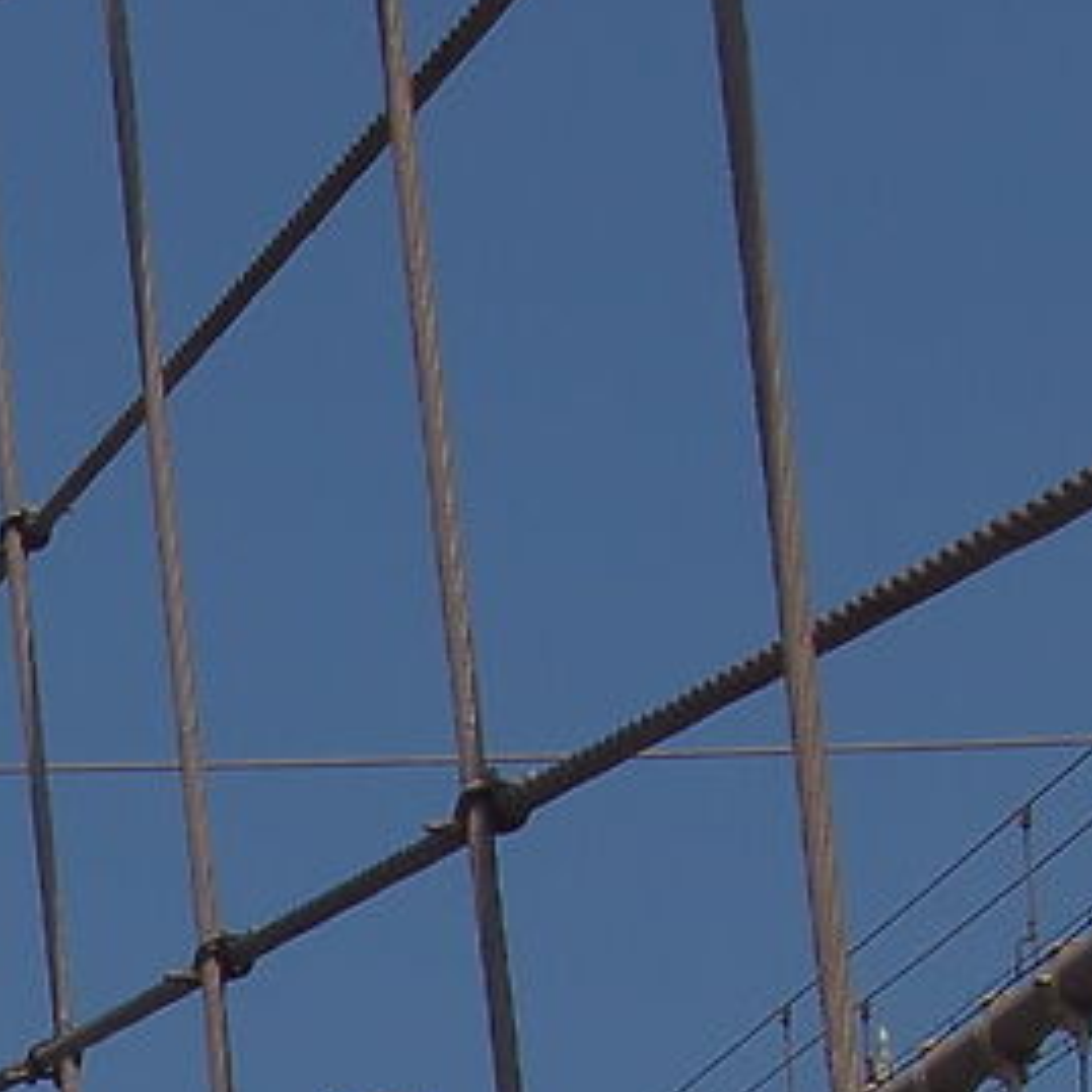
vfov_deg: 6.5
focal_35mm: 258
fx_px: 9208
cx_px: -986
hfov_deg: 6.6
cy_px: 2342
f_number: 8
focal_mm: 23
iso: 100
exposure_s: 1/640
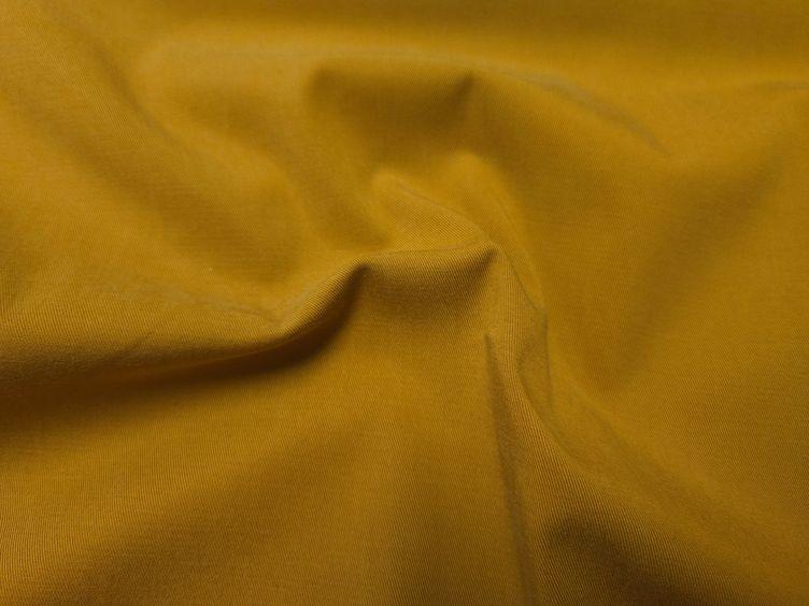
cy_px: 303
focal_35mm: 24
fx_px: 561
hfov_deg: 71.6
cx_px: 404
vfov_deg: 56.8
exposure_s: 1/60
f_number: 1.8
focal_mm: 5
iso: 100
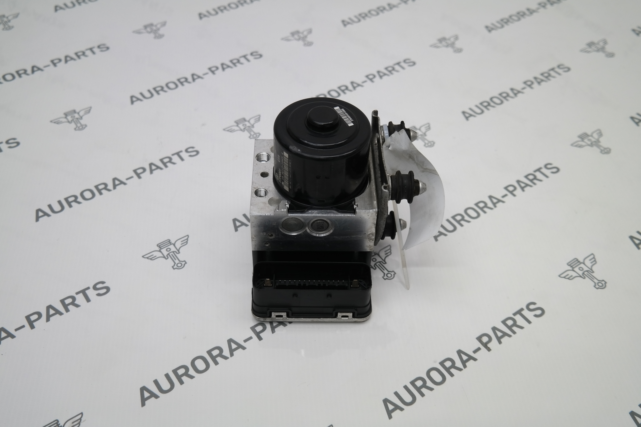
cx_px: 320
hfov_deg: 53.1
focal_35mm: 36
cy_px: 214
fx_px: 641
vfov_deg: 36.9
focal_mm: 24
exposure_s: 1/100
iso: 200
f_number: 4
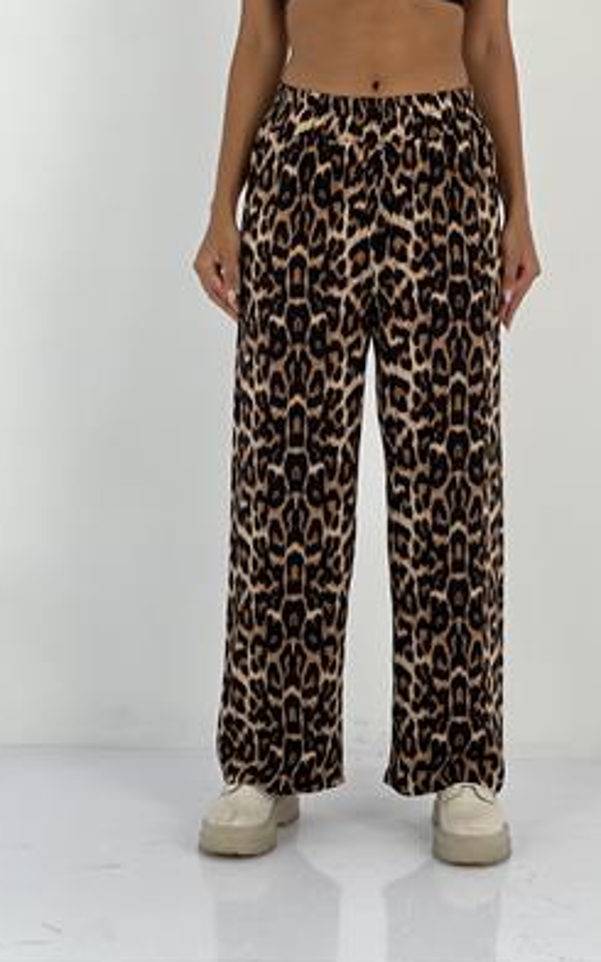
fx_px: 2254
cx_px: 343
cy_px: 463
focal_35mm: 86
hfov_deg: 15.2
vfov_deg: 24.1
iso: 40
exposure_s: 1/100
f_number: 2.8
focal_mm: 9
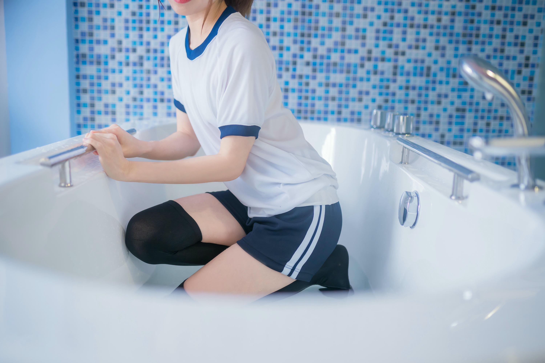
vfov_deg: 37.9
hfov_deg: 54.4
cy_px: 182
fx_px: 530
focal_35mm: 35
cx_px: 272
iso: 800
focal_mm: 35
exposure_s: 1/125
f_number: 1.8
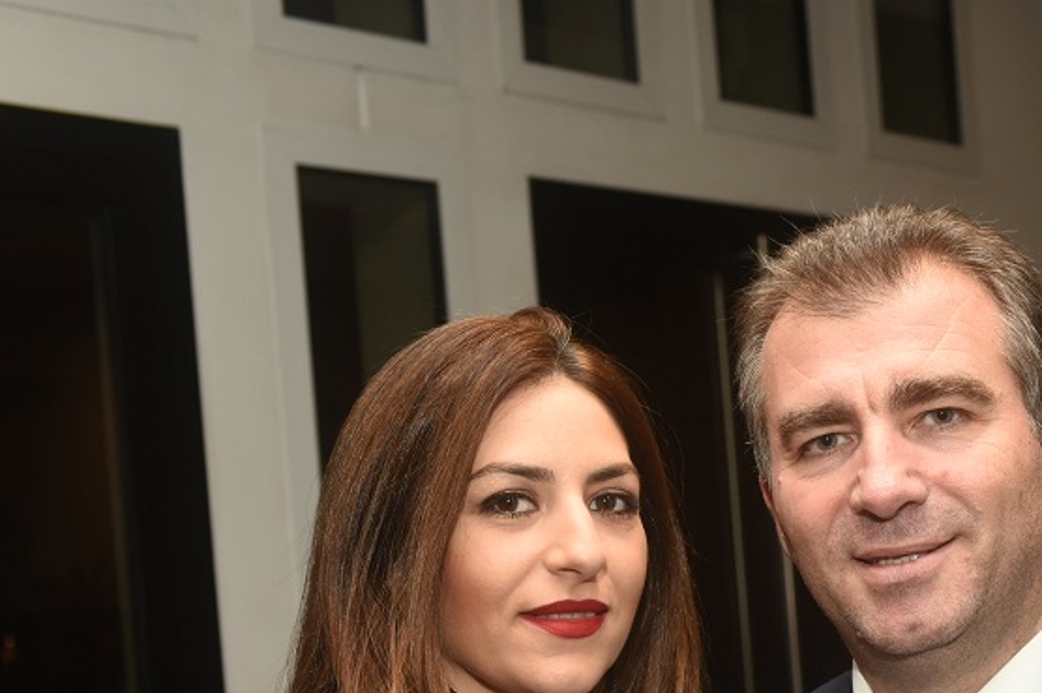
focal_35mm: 72
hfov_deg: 27.7
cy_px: 616
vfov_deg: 18.6
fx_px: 2083
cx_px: 780
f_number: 6.3
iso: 1000
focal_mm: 40
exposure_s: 1/80
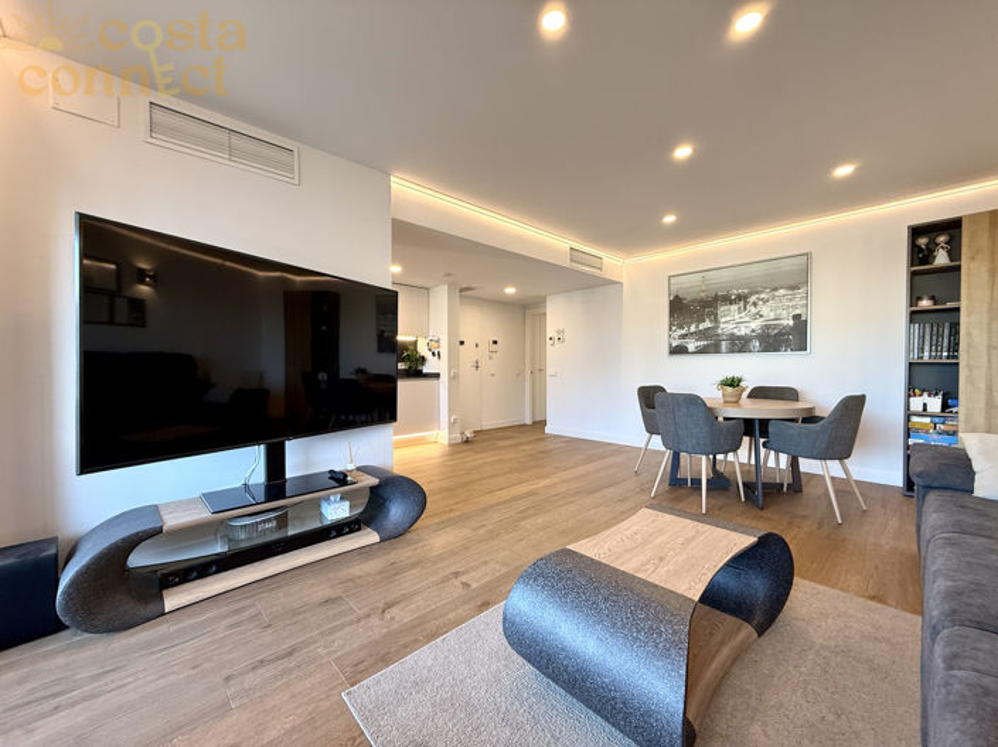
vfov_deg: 85.6
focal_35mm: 14
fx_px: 403
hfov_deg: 102.1
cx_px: 499
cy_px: 374
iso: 160
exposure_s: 1/100
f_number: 2.2
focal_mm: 2.22
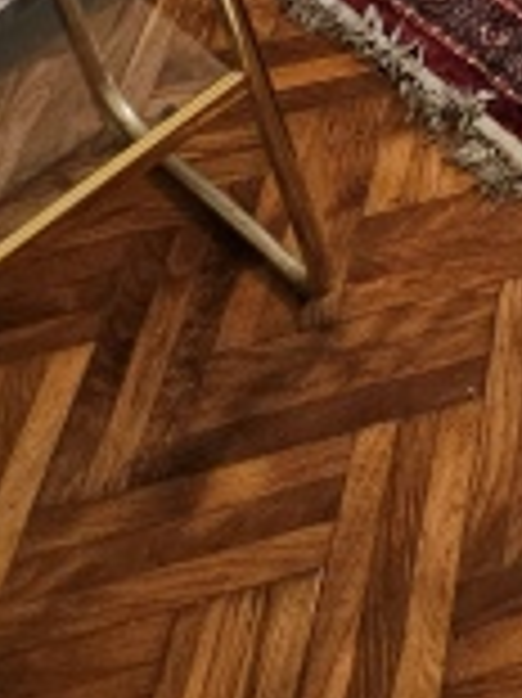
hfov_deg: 15.0
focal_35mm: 67
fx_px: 1349
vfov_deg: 18.5
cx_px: 1202
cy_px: -707
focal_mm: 2.2
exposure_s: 1/33.3
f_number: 2.2
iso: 320
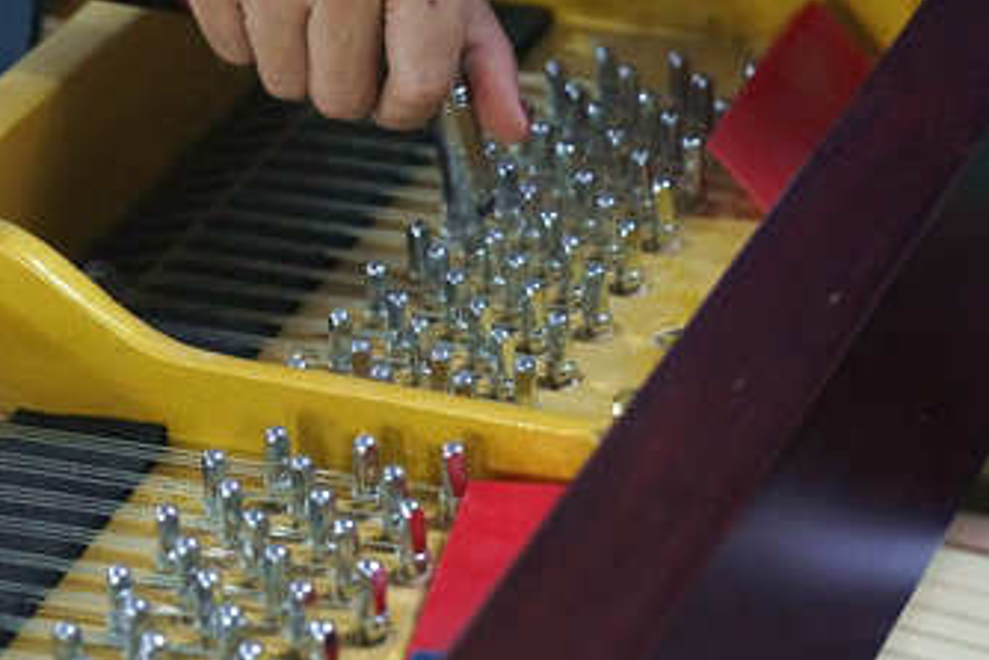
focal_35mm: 122
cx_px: 755
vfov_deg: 11.2
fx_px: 3353
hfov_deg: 16.7
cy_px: 315
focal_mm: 51
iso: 5000
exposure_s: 1/160
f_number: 2.8
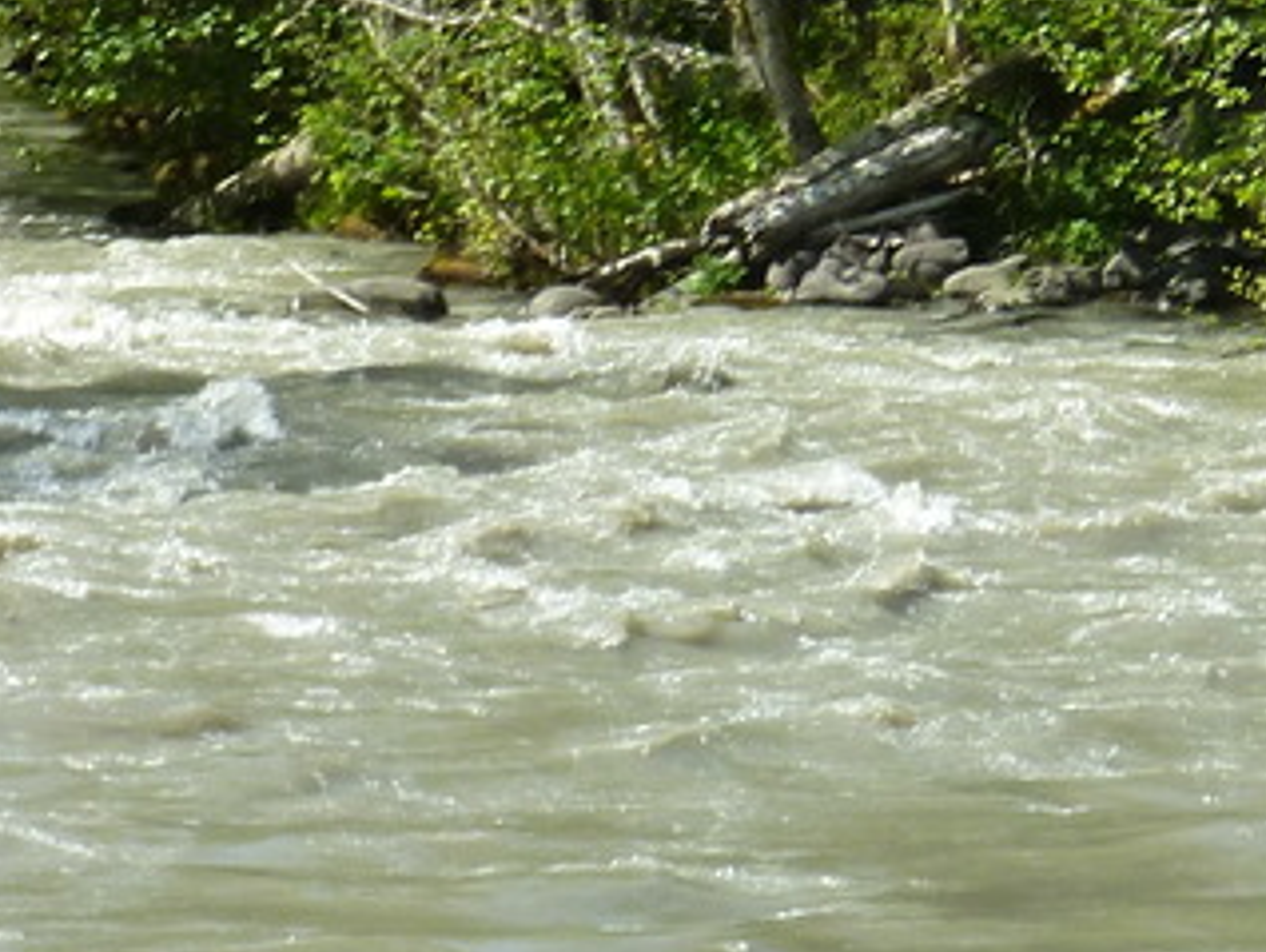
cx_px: -932
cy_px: 16
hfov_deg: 3.5
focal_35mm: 559
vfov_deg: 2.7
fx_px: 20460
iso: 125
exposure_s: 1/125
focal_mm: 25
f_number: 5.5
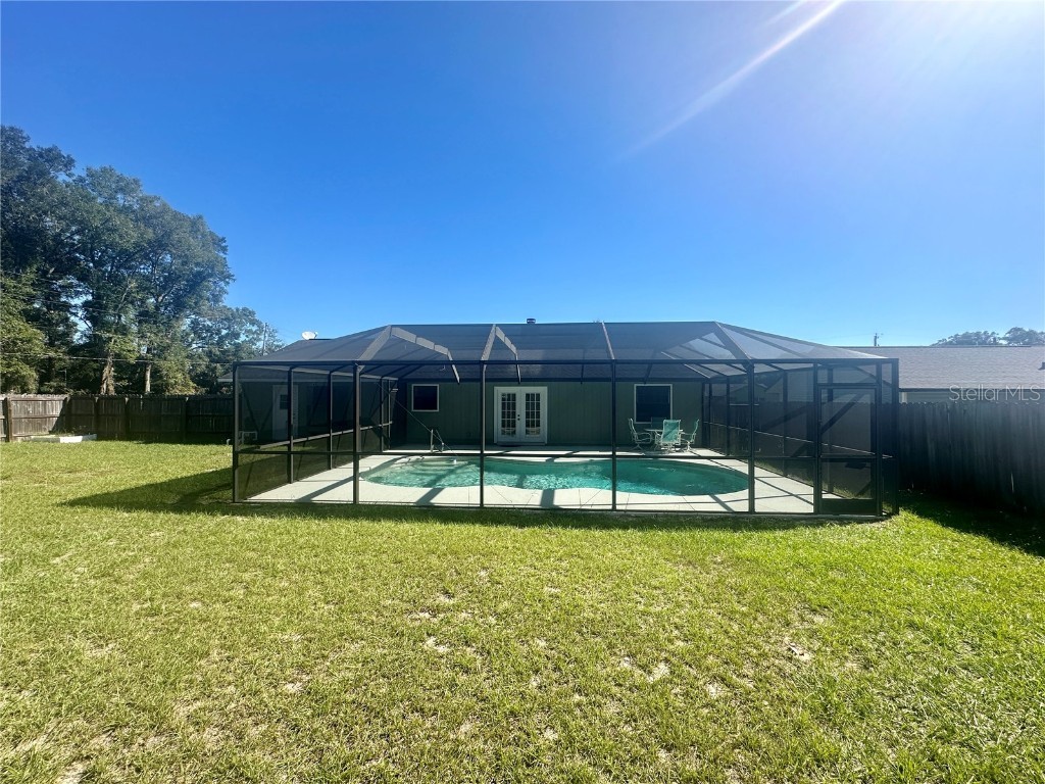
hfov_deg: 102.1
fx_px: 423
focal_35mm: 14
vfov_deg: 85.7
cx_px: 522
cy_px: 392
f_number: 2.2
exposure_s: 1/1319
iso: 40
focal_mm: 2.22
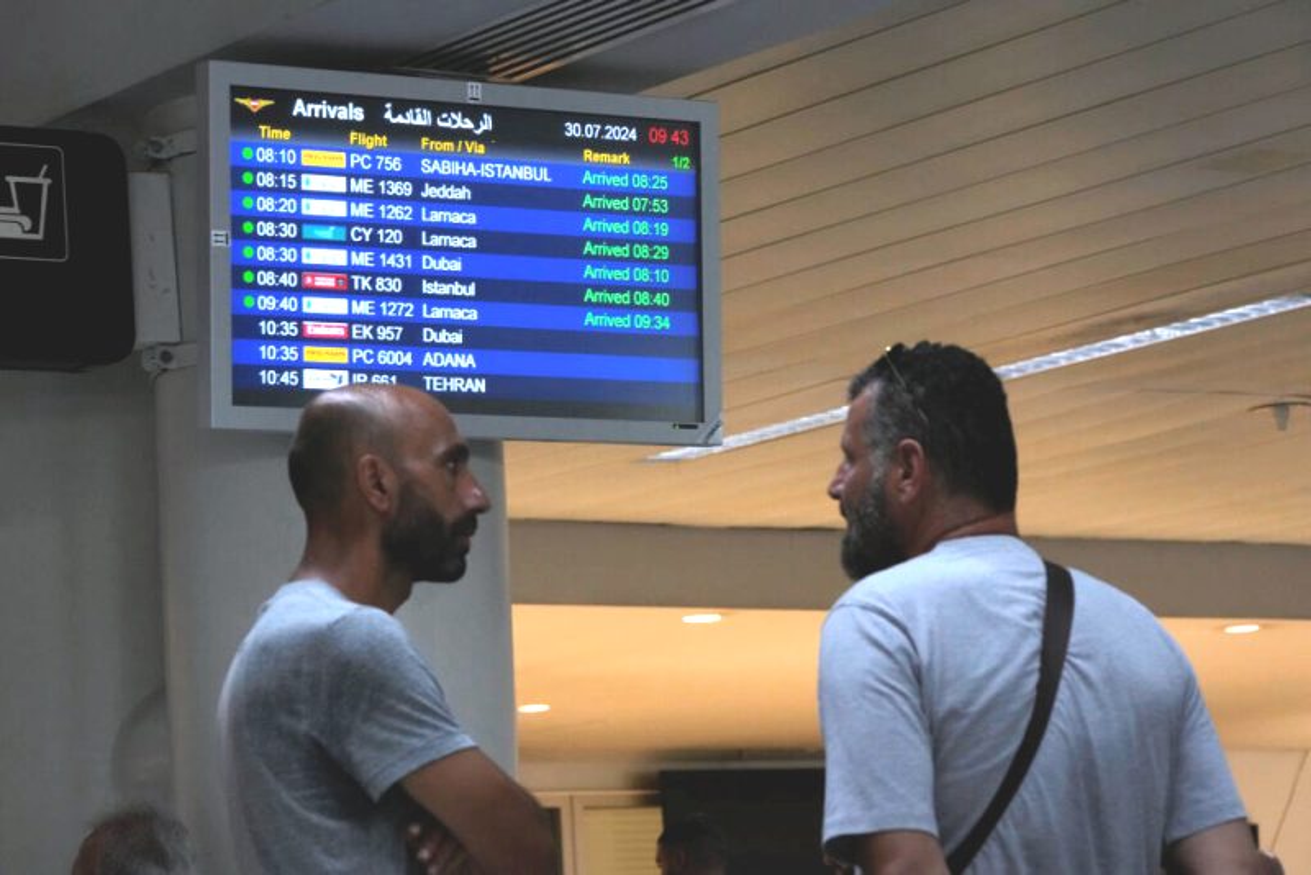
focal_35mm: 113
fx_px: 4116
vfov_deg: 12.1
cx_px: 656
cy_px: 438
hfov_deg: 18.1
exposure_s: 1/125
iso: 5000
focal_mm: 113
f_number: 9
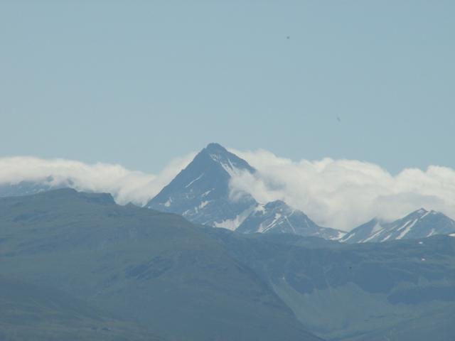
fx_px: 5521
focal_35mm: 420
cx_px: 228
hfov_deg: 4.7
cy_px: 170
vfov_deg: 3.5
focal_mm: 69.45
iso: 50
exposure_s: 1/320
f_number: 8
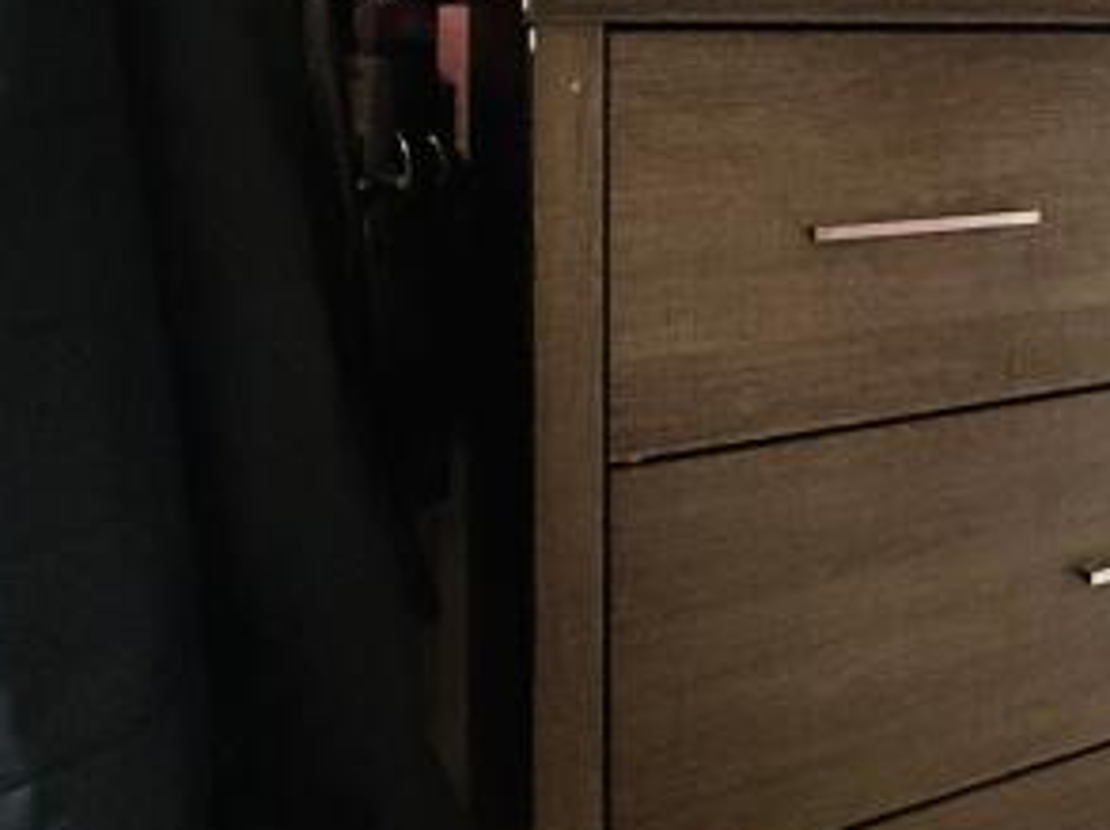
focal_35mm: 49
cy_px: 38
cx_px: 1606
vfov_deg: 28.2
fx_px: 1569
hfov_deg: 28.1
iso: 500
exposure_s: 1/60
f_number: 2.2
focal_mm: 2.22
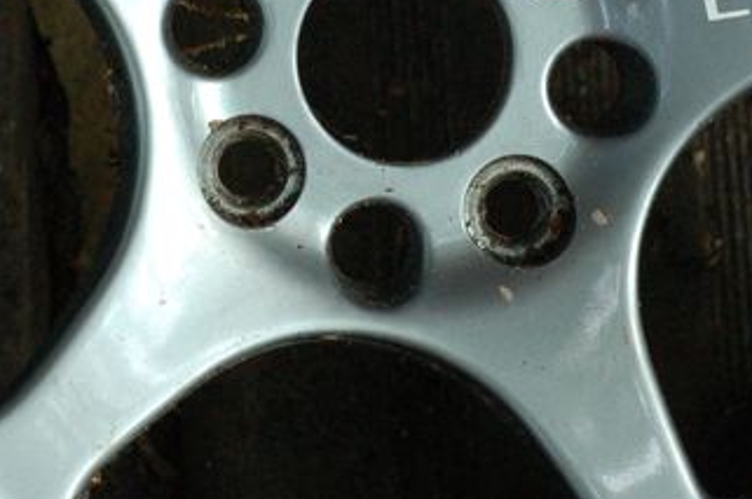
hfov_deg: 11.0
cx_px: 372
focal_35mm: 187
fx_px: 3900
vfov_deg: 7.3
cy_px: -8
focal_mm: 50
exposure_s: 1/125
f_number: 5.6
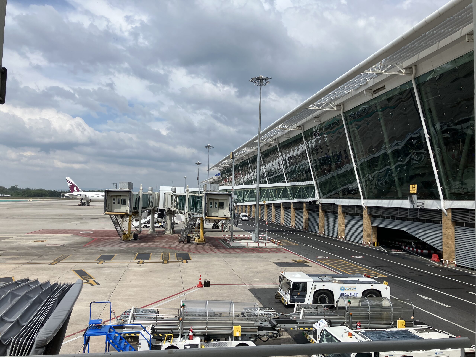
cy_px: 178
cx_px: 238
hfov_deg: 63.4
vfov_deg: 49.7
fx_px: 385
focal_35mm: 28
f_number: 1.8
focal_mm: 3.99
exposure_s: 1/2208
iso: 32
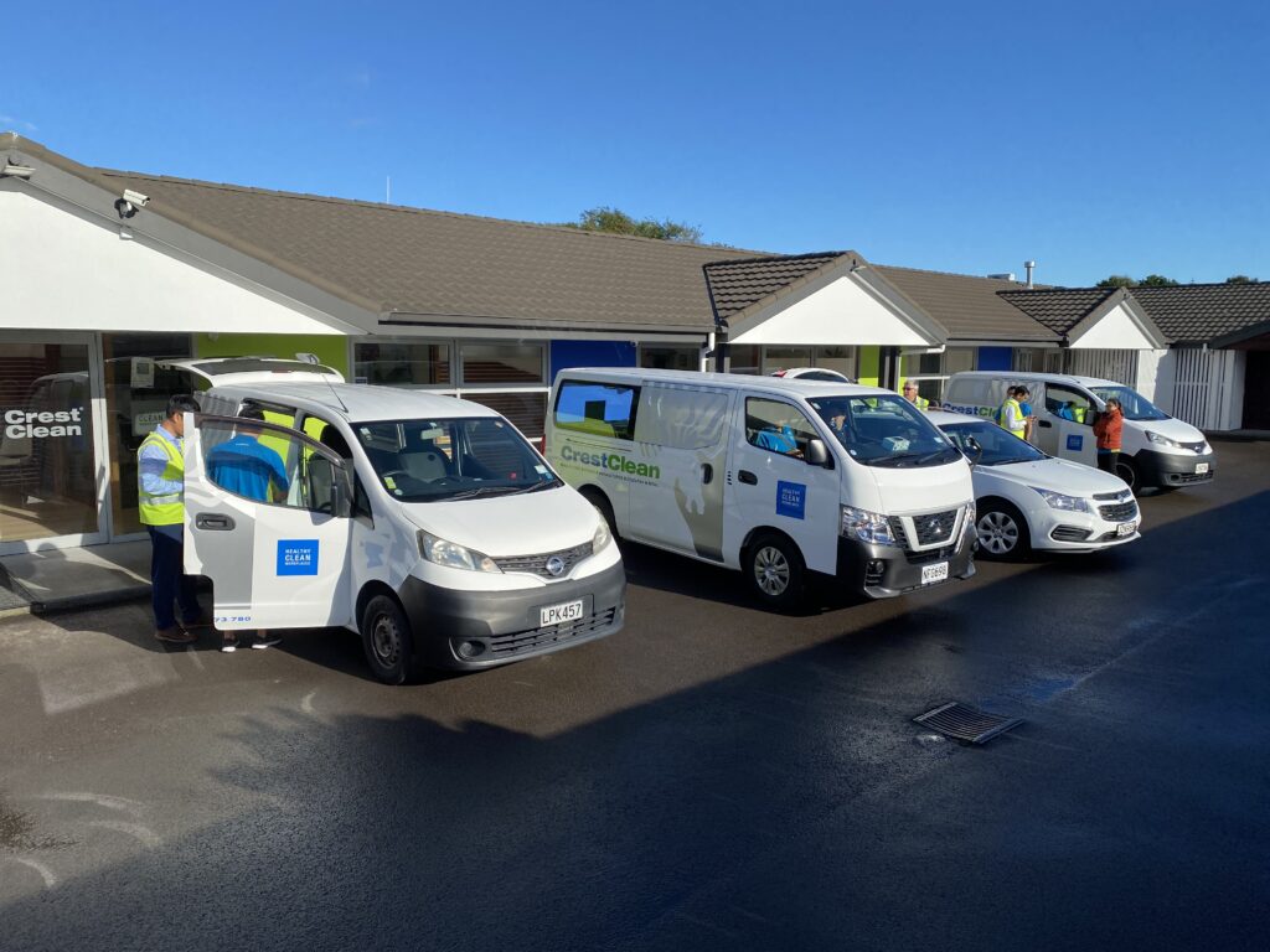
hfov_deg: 67.3
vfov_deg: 53.1
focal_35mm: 26
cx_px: 635
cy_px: 476
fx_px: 954
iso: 32
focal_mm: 4.25
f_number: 1.8
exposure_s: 1/2890
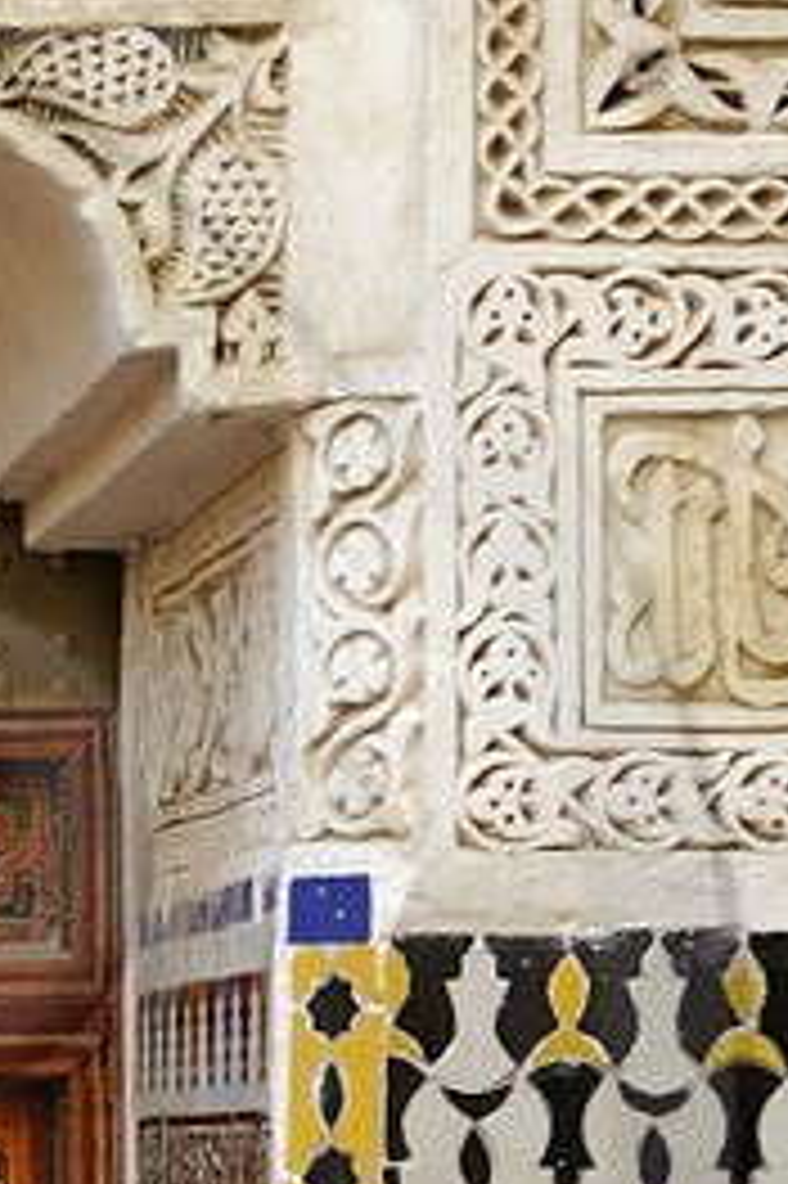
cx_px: -657
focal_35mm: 195
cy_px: 1139
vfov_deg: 10.5
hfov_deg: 6.9
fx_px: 6410
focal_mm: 32
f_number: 5.6
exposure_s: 1/125
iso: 200
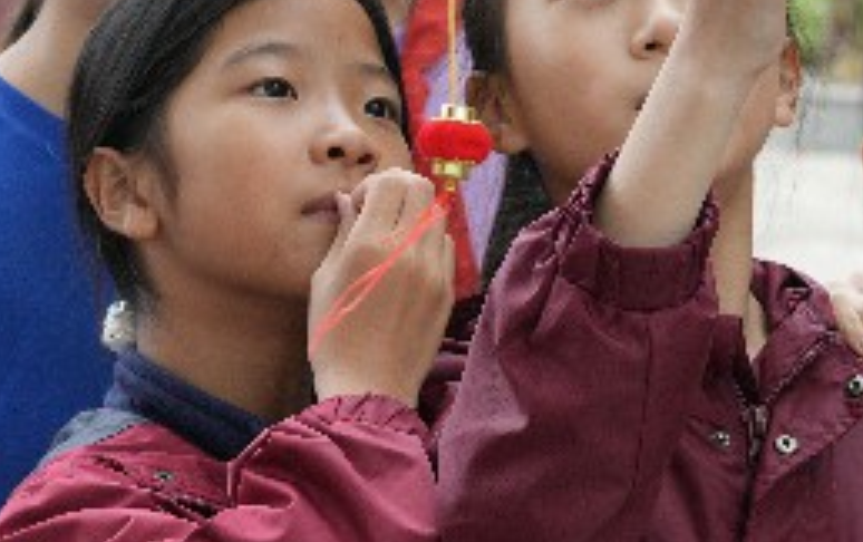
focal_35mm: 207
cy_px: 246
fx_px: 4875
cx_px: 656
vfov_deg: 6.4
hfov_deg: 10.1
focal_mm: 70
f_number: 7.1
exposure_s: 1/125
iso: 640
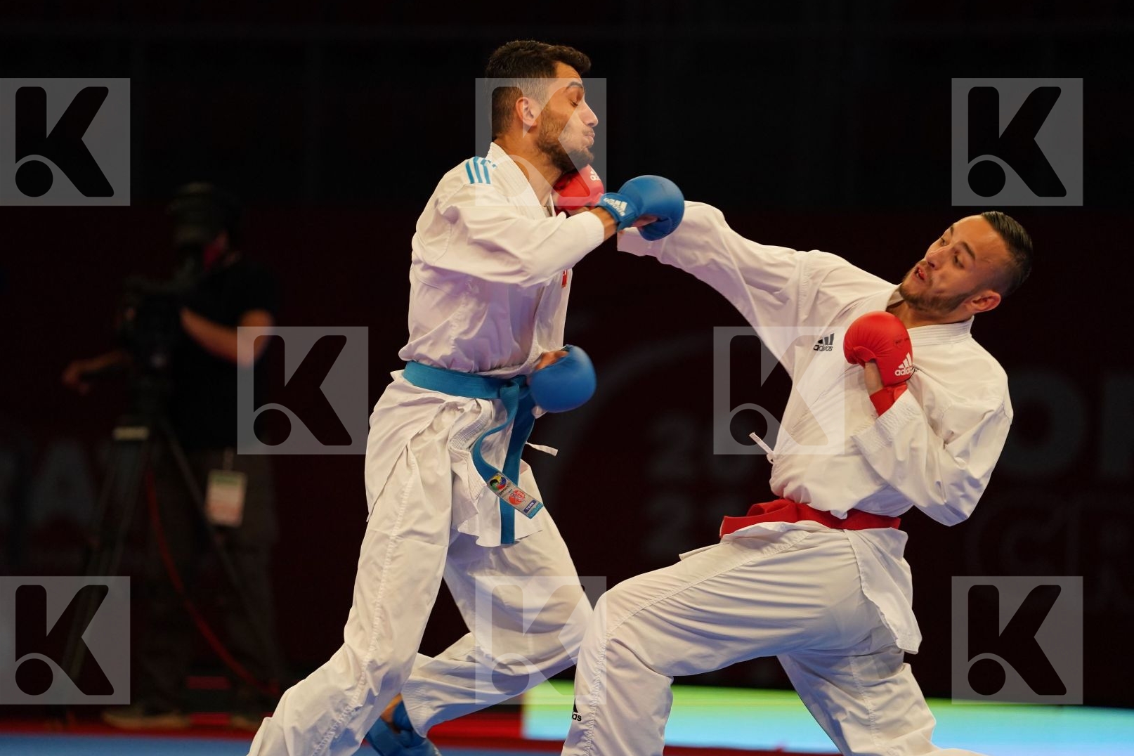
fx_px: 7024
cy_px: 391
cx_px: 541
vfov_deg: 6.2
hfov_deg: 9.2
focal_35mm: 223
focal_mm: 200
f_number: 2.8
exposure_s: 1/1000
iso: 2000
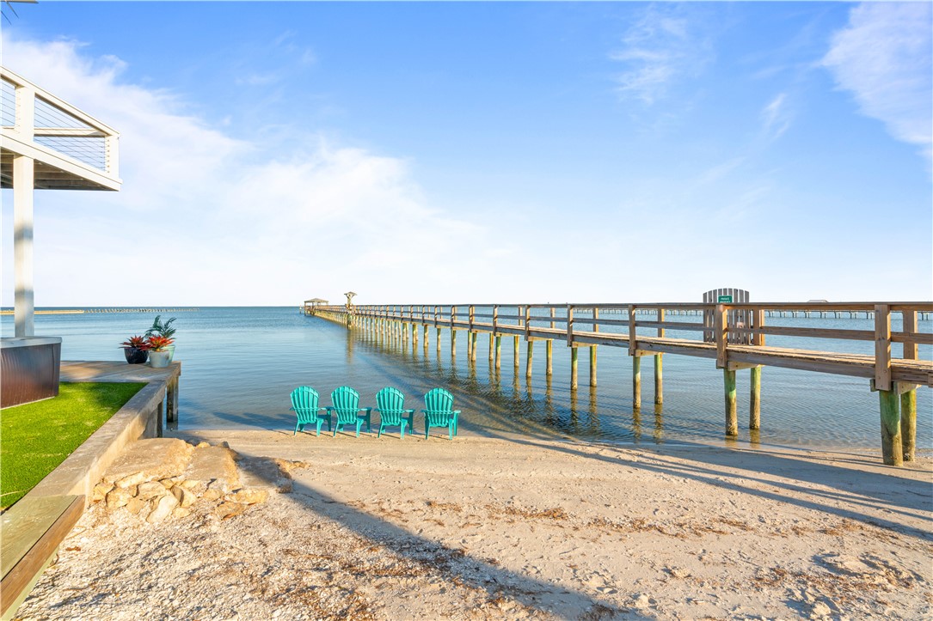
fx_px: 415
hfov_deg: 96.7
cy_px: 310
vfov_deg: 73.7
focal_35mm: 16
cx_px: 466
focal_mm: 16
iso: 100
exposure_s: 1/100
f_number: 11
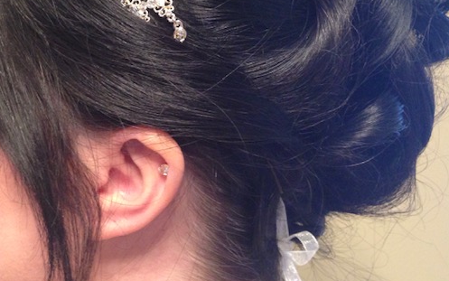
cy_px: 77
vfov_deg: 28.3
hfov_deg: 44.1
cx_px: 173
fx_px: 551
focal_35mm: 45
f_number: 2.4
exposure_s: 1/20
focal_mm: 4.12
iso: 250
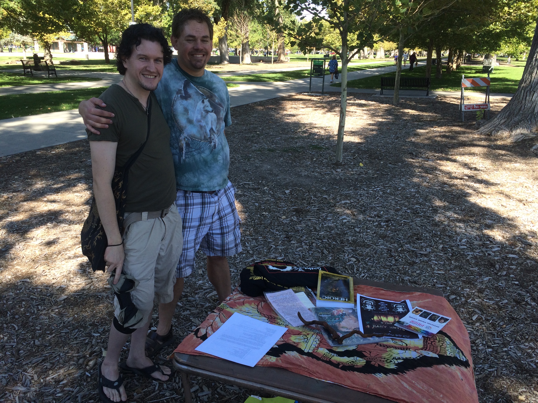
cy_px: 202
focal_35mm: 29
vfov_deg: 48.2
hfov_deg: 61.7
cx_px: 269
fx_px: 451
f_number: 2.2
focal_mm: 4.15
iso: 32
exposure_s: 1/427
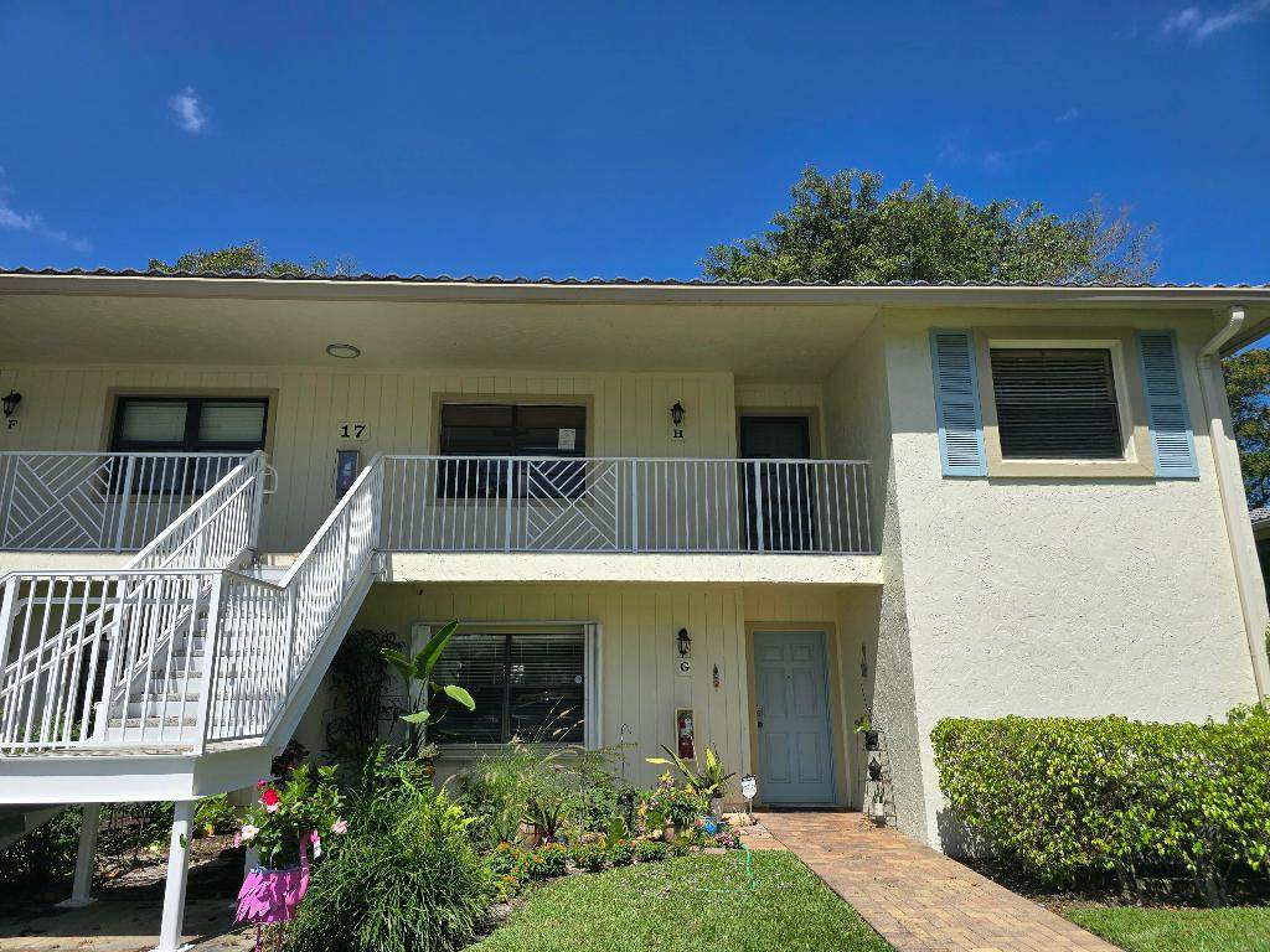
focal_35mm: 23
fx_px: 844
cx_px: 635
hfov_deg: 73.9
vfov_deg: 58.9
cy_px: 476
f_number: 1.7
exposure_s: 1/1002
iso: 12
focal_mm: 6.3
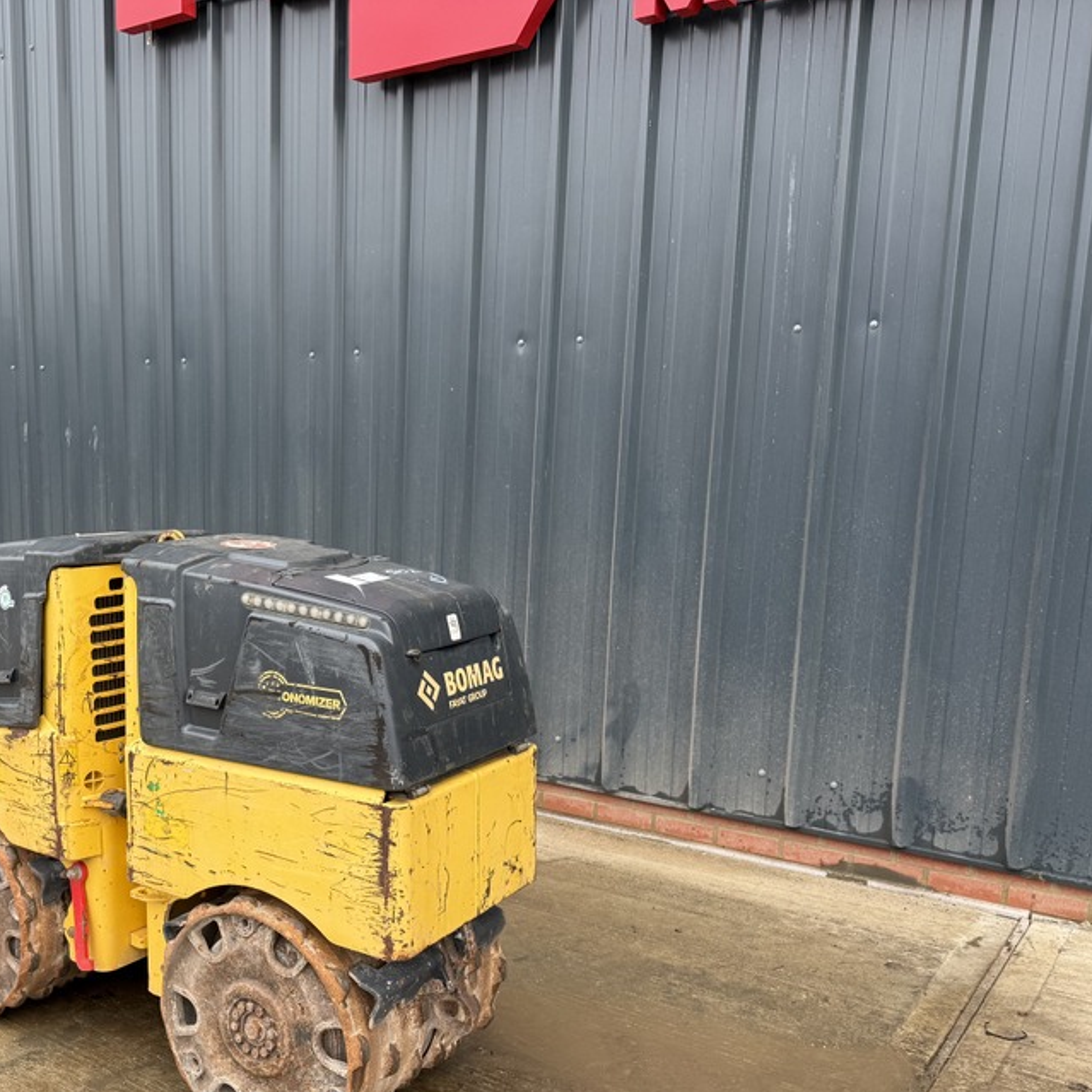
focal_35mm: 34
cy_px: 653
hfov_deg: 47.1
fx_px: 1213
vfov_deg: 48.2
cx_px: 311
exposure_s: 1/419
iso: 80
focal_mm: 6.76
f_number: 1.78
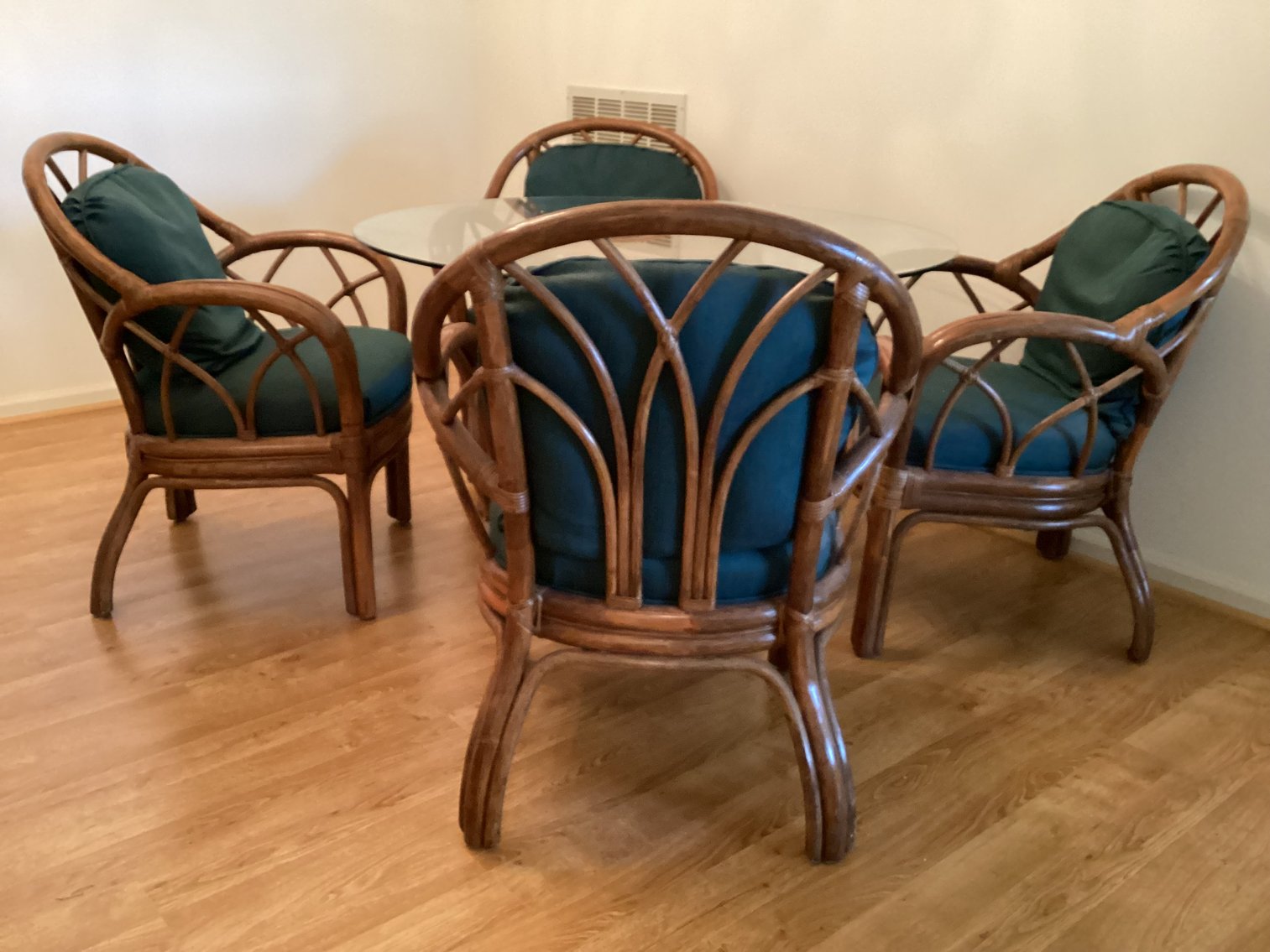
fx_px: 1137
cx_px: 635
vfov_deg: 45.4
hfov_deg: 58.3
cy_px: 476
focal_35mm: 31
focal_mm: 3.3
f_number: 2.4
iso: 640
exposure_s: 1/25
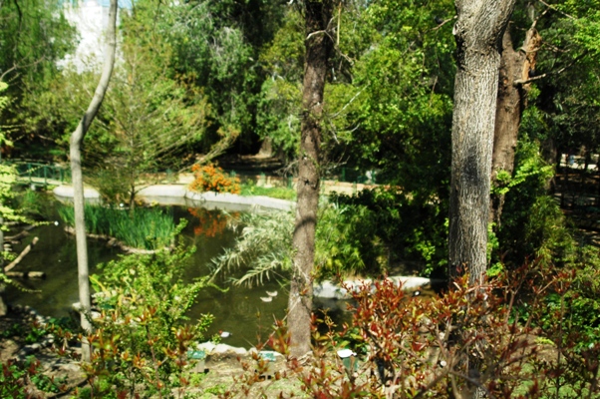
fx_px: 699
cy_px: 200
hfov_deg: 46.4
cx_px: 300
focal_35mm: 42
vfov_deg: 31.8
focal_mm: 28
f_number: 3.5
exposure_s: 1/3200
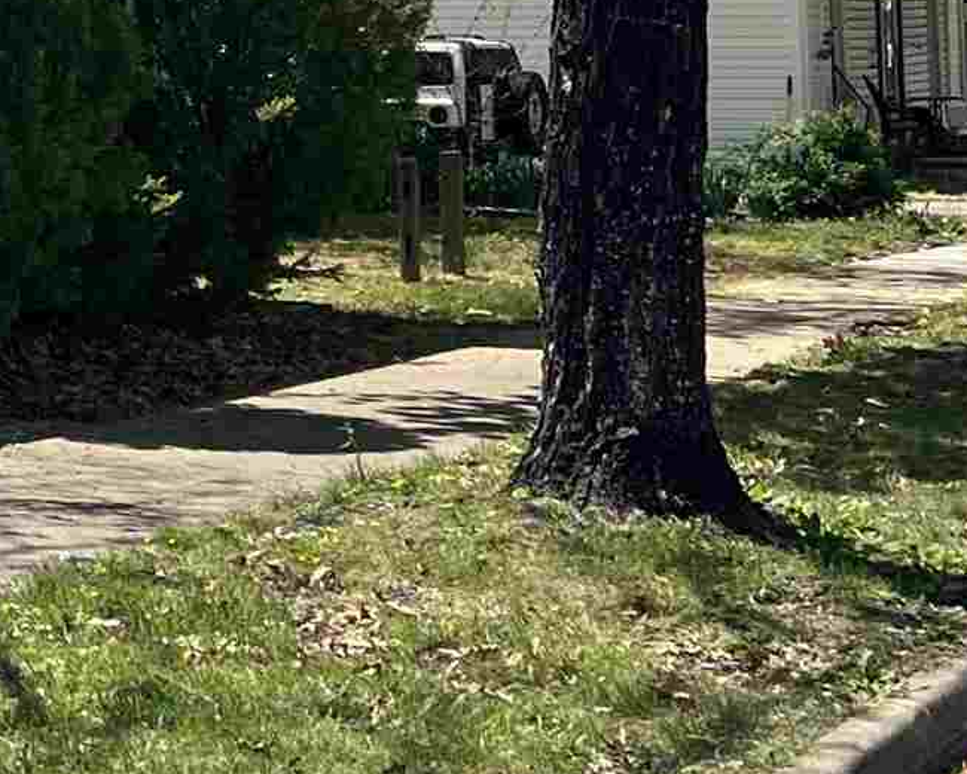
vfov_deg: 12.6
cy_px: -116
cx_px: -966
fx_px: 3434
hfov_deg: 13.7
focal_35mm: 120
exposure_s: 1/3356
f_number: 1.5
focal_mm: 5.7
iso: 50
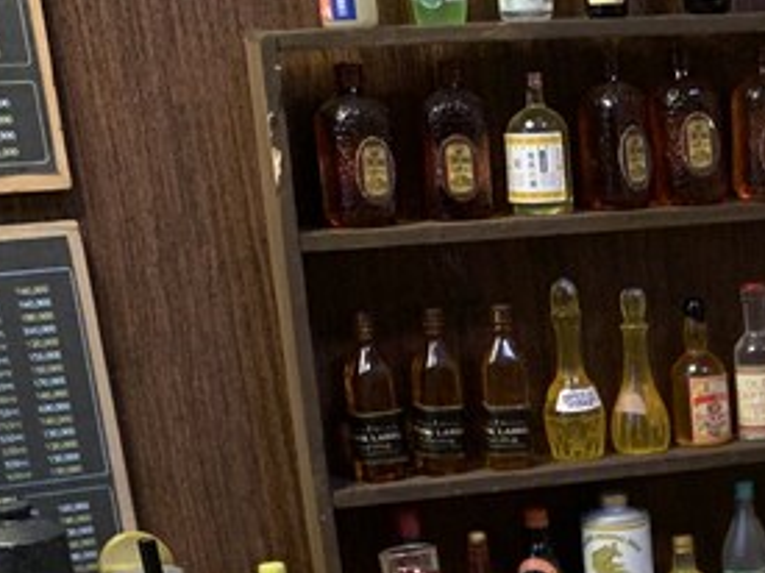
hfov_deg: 21.8
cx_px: 851
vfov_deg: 16.0
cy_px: 847
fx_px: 1878
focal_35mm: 85
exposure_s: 1/59
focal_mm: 4.25
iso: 250
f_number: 1.8
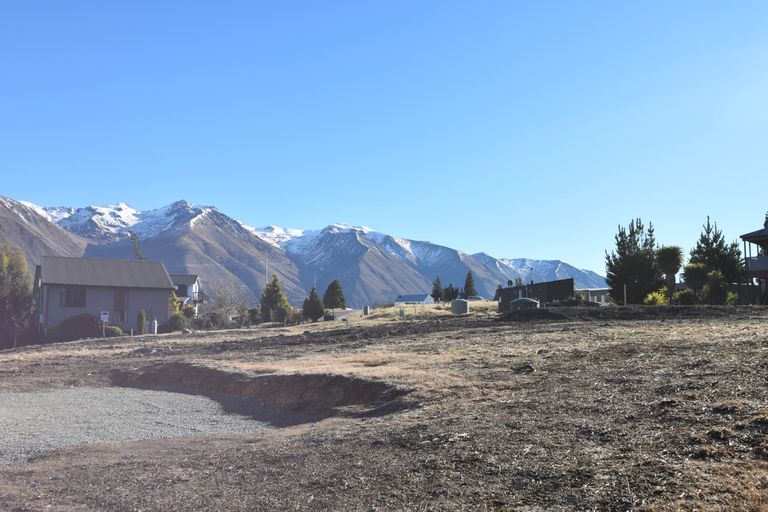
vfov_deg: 40.0
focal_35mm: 33
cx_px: 384
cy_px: 256
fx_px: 704
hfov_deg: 57.2
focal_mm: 22
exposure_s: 1/400
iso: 200
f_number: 10
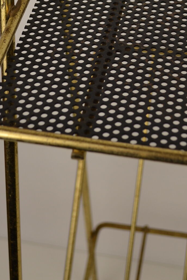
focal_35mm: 93
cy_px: -22
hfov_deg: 14.6
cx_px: 139
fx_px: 725
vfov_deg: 20.9
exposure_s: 1/125
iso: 220
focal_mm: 28
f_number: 5.6
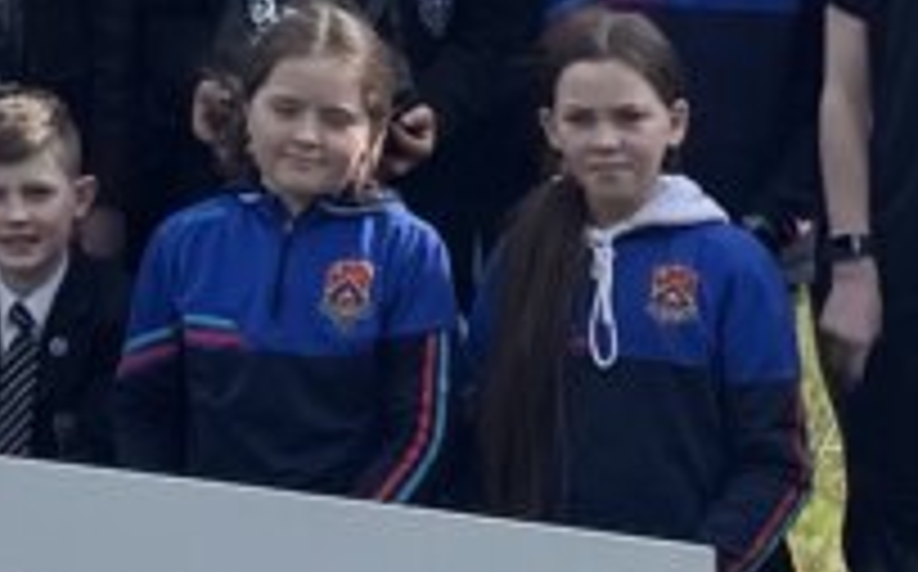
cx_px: 166
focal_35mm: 195
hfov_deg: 10.7
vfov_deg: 6.6
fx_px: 4873
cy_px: -383
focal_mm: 4.2
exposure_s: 1/4292
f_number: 1.6
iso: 32
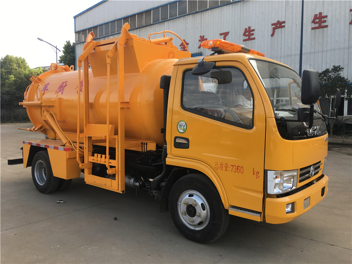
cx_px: 176
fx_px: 295
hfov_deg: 61.7
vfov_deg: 48.2
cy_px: 132
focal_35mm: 29
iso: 25
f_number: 2.2
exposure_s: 1/259
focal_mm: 4.15
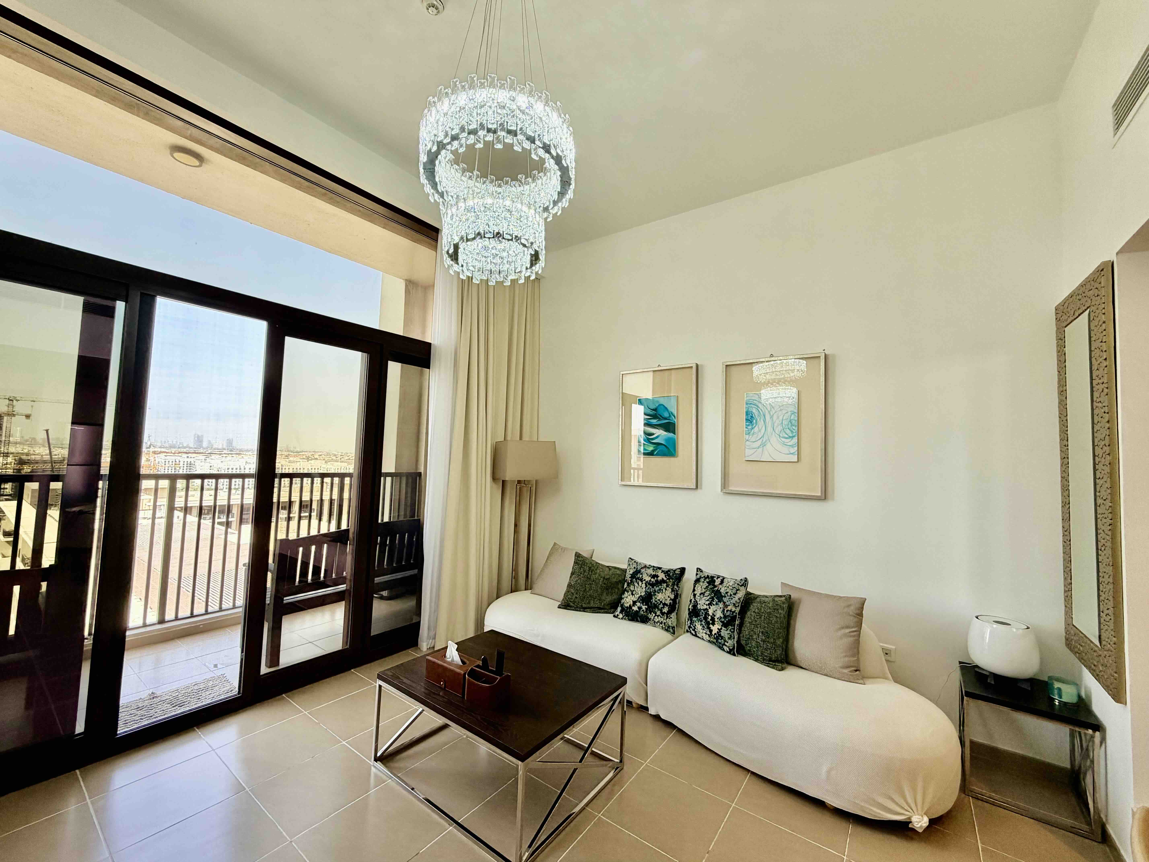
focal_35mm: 14
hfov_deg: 102.1
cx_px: 574
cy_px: 431
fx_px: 465
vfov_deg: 85.7
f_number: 2.2
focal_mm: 2.22
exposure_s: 1/121
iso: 64
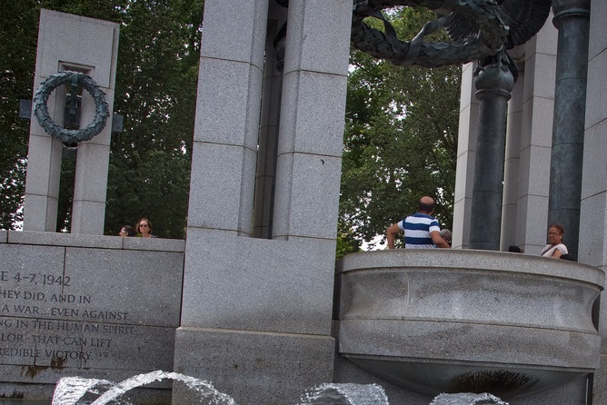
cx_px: 416
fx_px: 776
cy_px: 350
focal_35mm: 46
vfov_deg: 28.4
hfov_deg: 42.0
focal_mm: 24
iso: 100
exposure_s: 1/200
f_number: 7.1
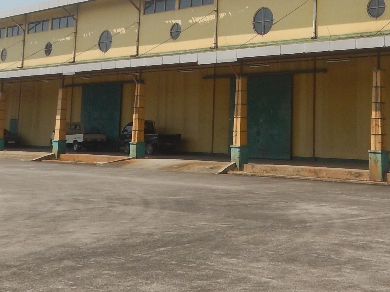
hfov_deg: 31.1
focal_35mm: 61
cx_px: 297
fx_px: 687
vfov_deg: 23.3
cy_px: 22
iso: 125
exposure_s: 1/400
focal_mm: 4.3
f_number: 2.8
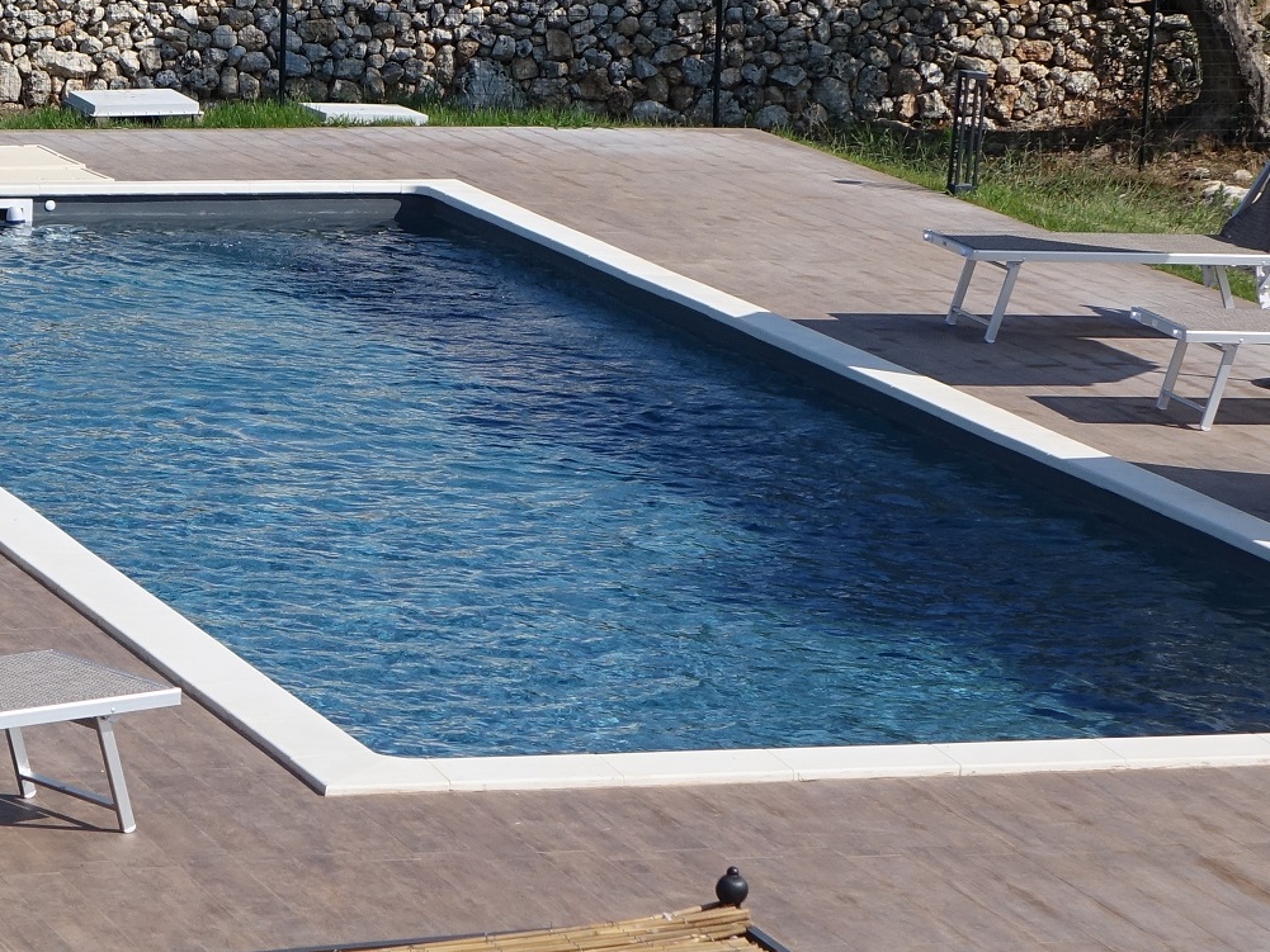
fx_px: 6458
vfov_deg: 8.4
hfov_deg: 11.2
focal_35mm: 176
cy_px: 262
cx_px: 424
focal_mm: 24.75
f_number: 5.6
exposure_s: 1/800
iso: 125
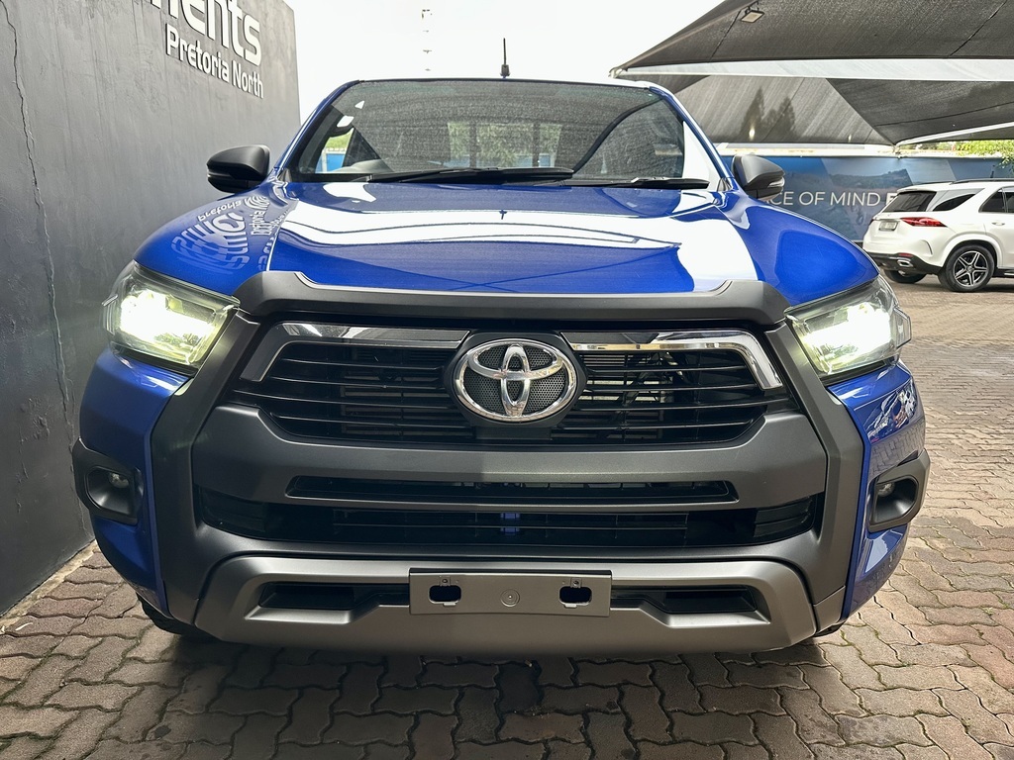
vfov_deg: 56.8
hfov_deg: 71.6
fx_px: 703
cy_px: 380
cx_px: 507
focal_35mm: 24
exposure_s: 1/60
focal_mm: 6.86
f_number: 1.78
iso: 250
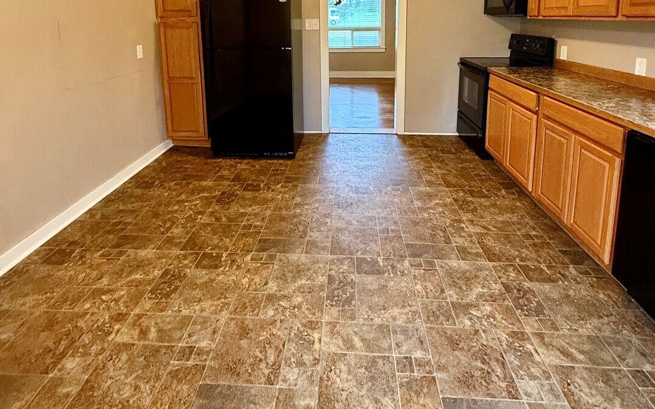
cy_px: 73
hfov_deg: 85.0
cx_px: 330
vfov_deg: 54.8
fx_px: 357
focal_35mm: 20
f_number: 2.2
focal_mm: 2.22
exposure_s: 1/60
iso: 640
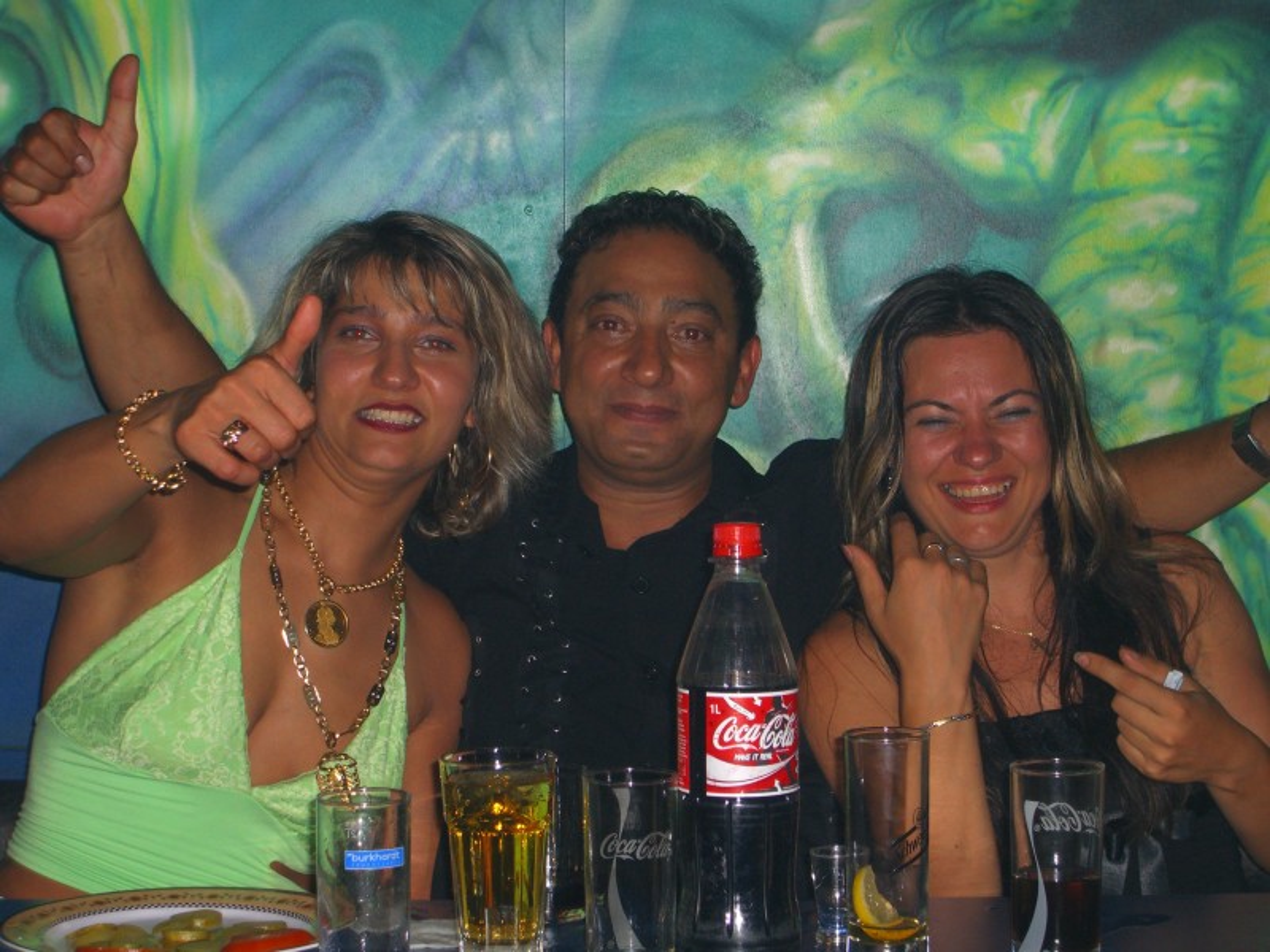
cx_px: 635
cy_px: 476
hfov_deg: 24.4
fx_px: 2935
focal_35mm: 80
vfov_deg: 18.4
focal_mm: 16.6
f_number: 4.4
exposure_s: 1/60
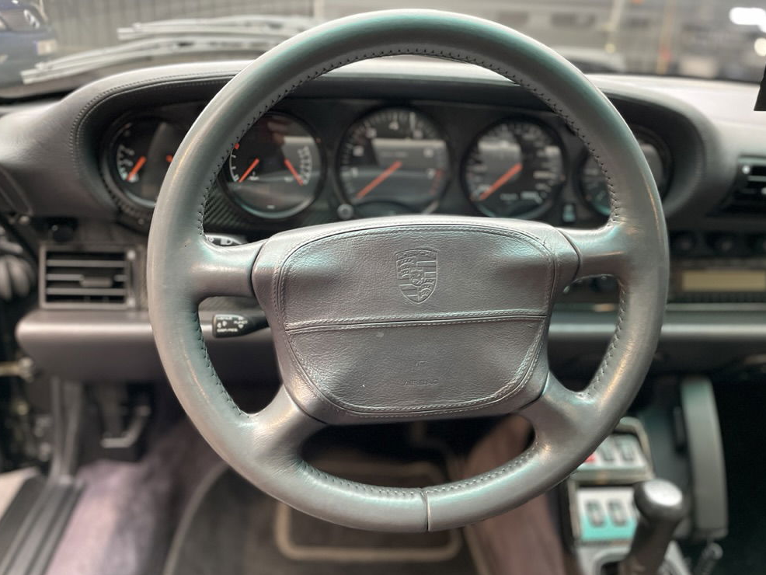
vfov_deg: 51.4
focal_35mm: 27
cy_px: 286
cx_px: 378
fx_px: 598
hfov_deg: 65.3
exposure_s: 1/33
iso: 500
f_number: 1.6
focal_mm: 4.2
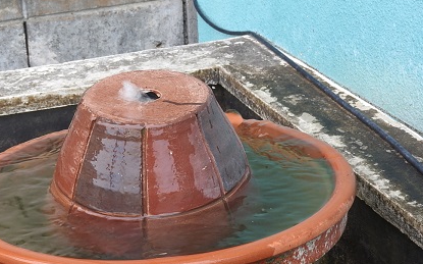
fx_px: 1060
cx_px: 136
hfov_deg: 22.5
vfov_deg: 14.2
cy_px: 114
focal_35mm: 92
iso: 100
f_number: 4.2
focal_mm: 10.7
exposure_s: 1/50
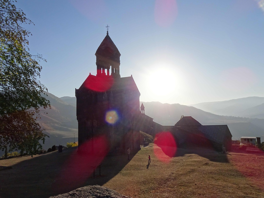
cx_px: 132
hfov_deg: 71.6
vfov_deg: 56.8
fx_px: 183
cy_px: 99
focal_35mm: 24
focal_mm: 4.1
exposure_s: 1/400
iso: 80
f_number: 5
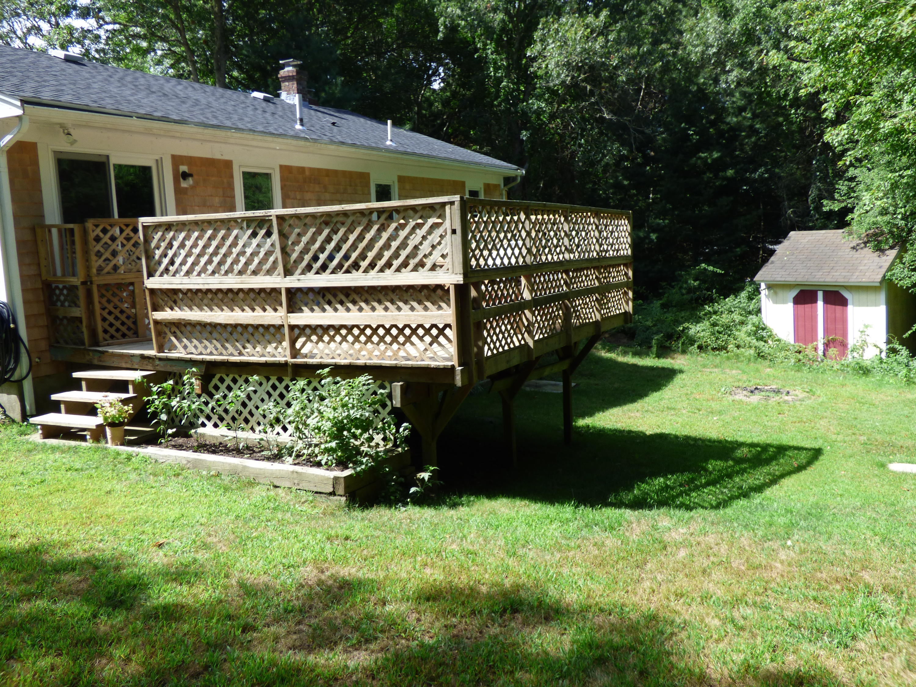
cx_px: 458
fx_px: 767
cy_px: 344
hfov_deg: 61.7
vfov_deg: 48.2
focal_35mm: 29
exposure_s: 1/400
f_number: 3.2
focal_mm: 5.04
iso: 100
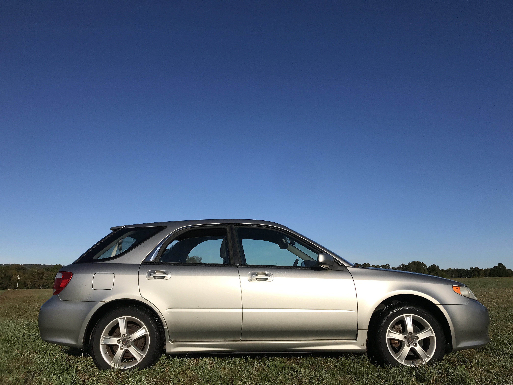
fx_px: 415
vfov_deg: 49.7
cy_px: 192
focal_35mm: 28
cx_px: 256
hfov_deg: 63.4
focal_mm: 3.99
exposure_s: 1/4566
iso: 20
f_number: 1.8
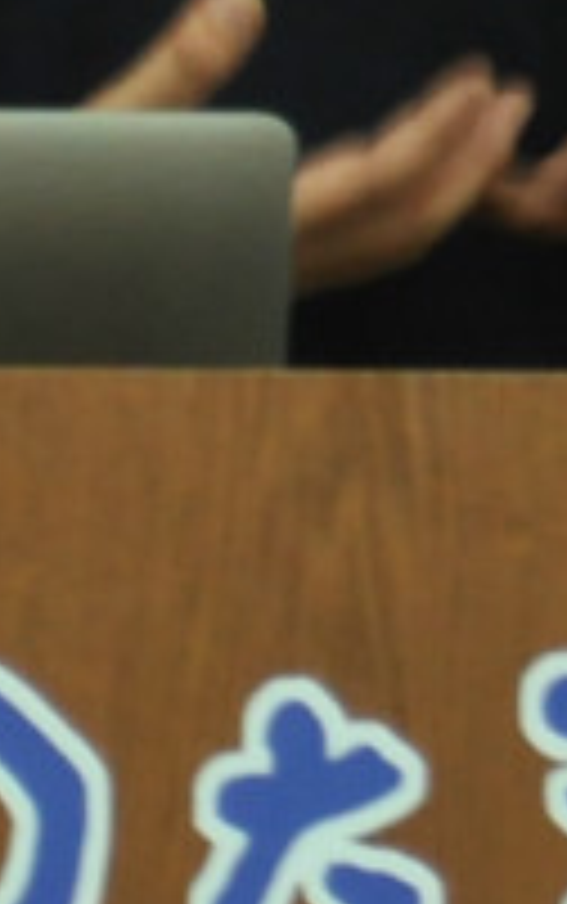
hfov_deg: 2.4
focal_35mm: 546
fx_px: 13472
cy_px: -688
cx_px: 250
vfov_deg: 3.8
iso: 800
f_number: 5.3
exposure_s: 1/20
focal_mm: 45
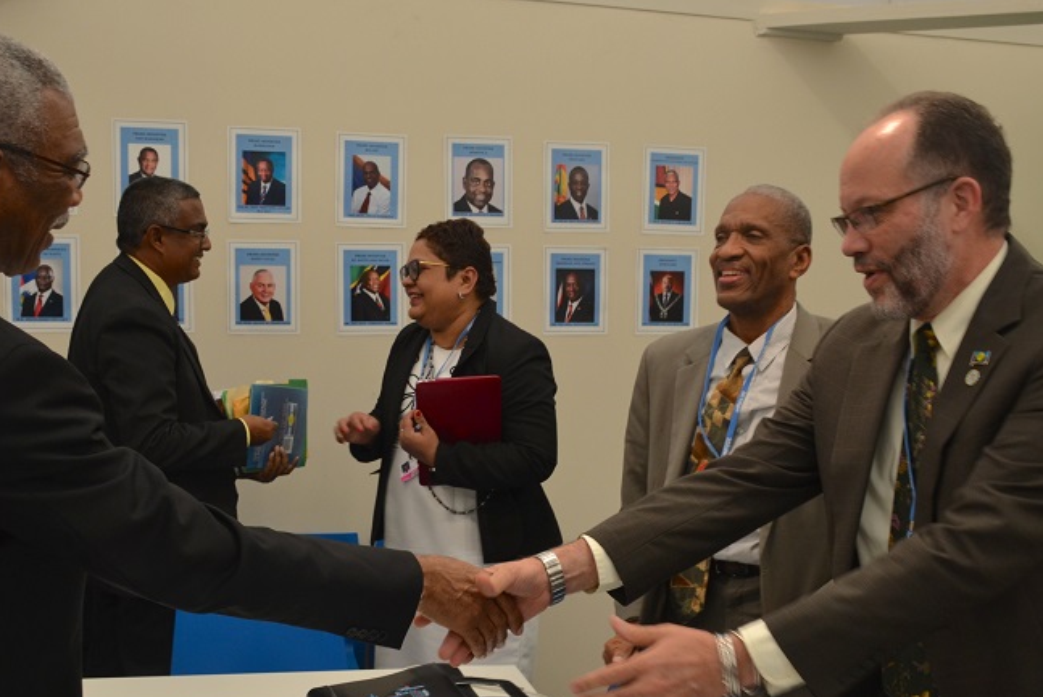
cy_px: 467
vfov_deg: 28.5
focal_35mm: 47
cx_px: 522
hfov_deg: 41.9
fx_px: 1362
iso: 400
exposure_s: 1/125
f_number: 5.6
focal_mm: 22
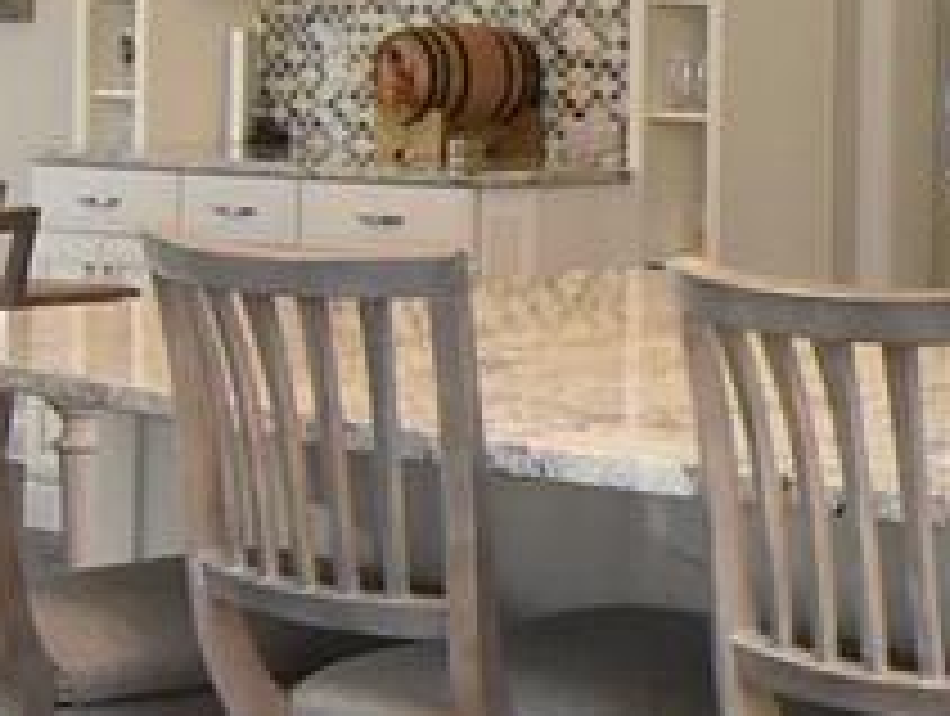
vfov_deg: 12.4
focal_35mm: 118
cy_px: -9
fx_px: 3244
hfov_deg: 13.8
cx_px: 1963
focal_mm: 12
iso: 800
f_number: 7.1
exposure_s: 1/60
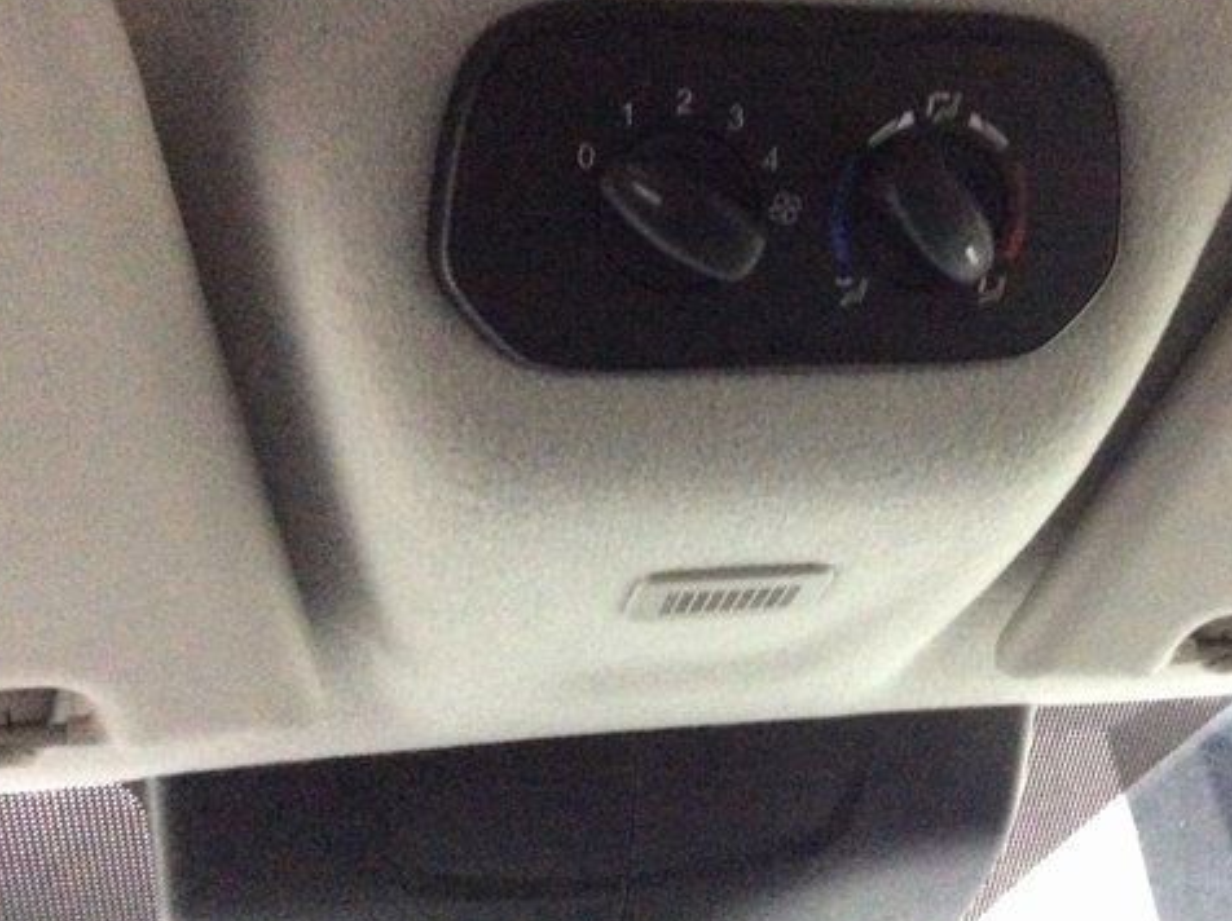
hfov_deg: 43.6
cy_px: 373
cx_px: 748
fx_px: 1529
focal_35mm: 43
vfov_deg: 33.4
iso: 800
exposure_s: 1/15
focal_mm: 3.3
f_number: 2.4
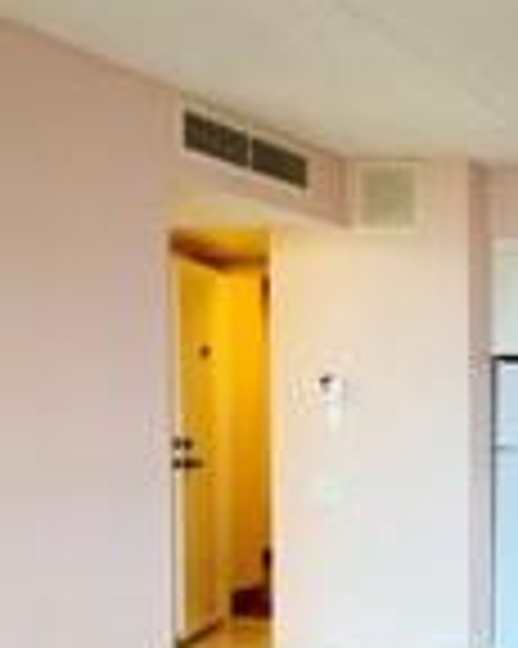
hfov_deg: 20.8
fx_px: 1247
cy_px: 513
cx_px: 721
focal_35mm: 65
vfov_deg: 28.6
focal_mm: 6.76
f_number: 1.78
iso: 500
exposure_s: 1/60
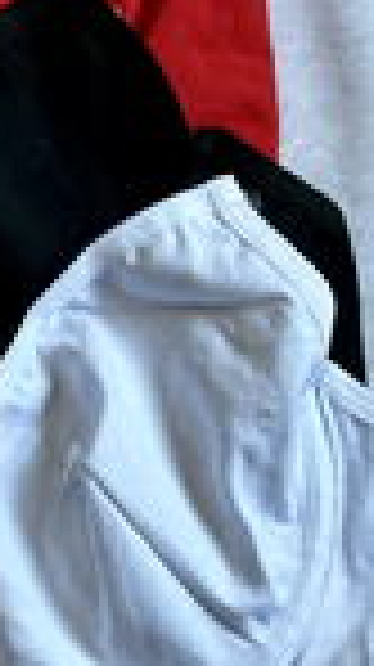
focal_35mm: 102
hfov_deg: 11.5
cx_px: -126
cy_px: 691
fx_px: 1802
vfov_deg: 20.2
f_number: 1.6
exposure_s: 1/100
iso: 50
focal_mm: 5.1
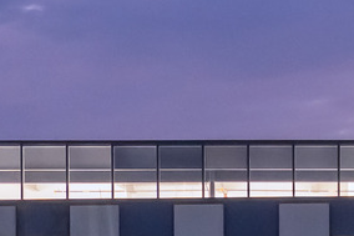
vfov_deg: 6.9
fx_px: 1936
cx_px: 381
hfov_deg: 10.3
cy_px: 330
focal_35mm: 197
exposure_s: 1/10
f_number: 2.8
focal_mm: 10.26
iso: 400
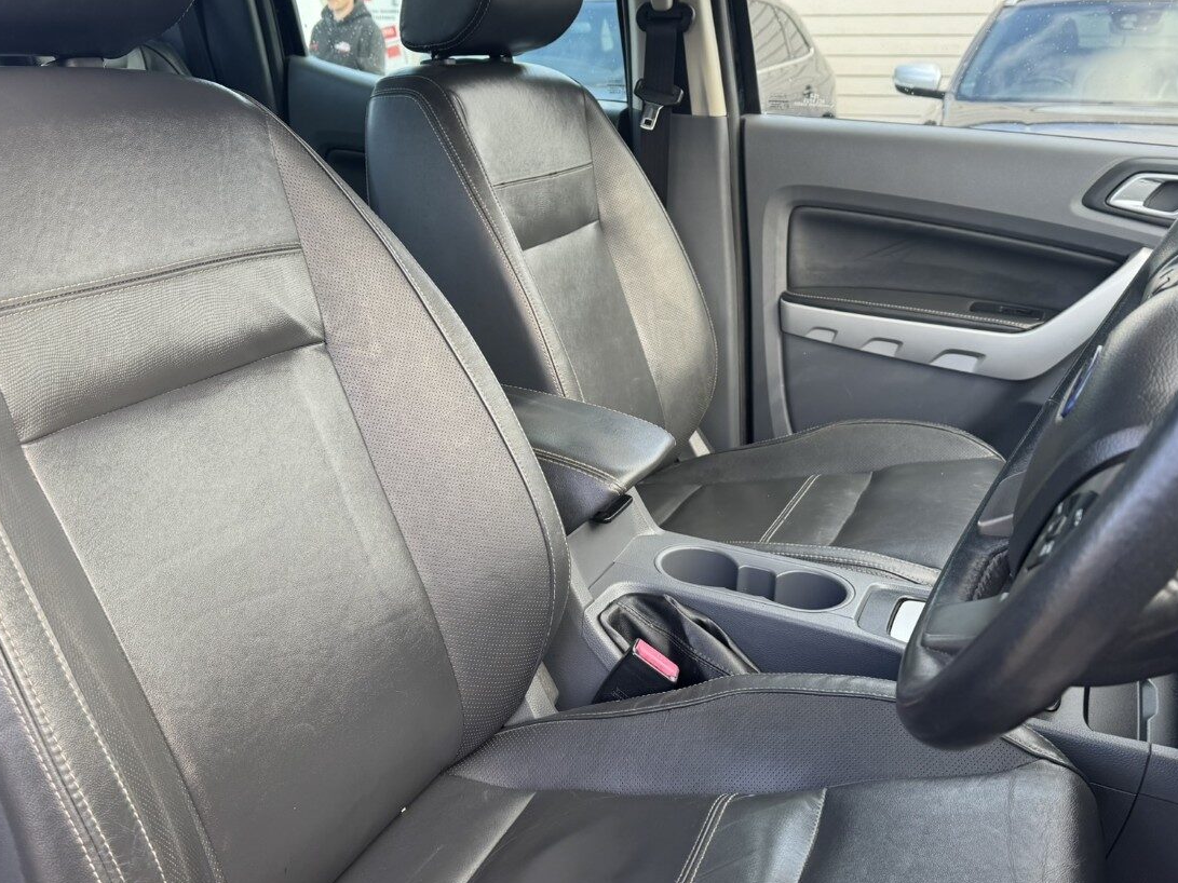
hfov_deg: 55.4
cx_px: 576
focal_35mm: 33
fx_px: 1123
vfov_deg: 42.8
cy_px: 363
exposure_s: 1/207
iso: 64
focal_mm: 6.76
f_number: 1.78
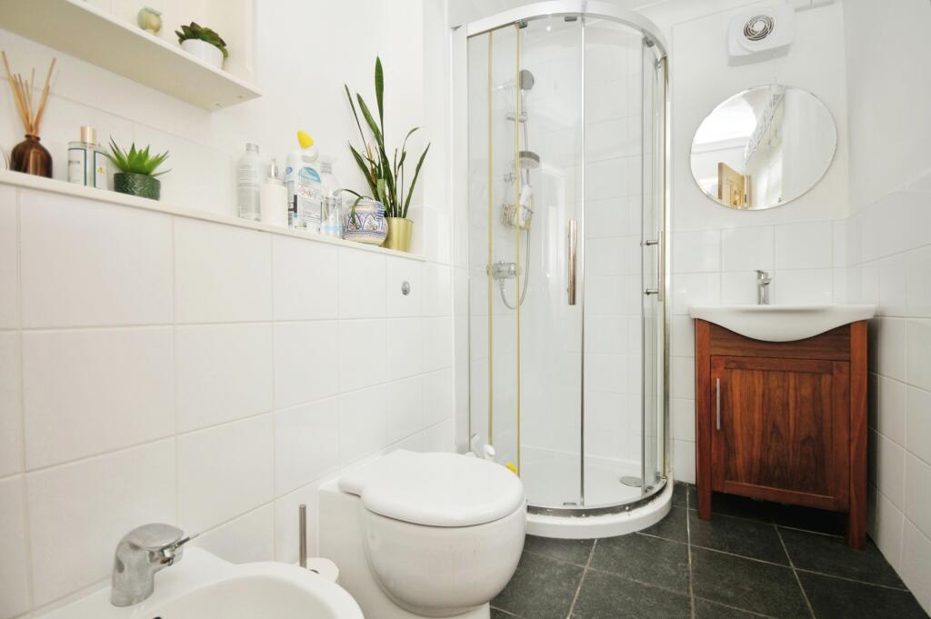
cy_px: 310
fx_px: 388
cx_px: 466
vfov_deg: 77.2
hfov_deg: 100.4
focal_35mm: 15
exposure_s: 1/60
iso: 200
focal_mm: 10
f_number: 5
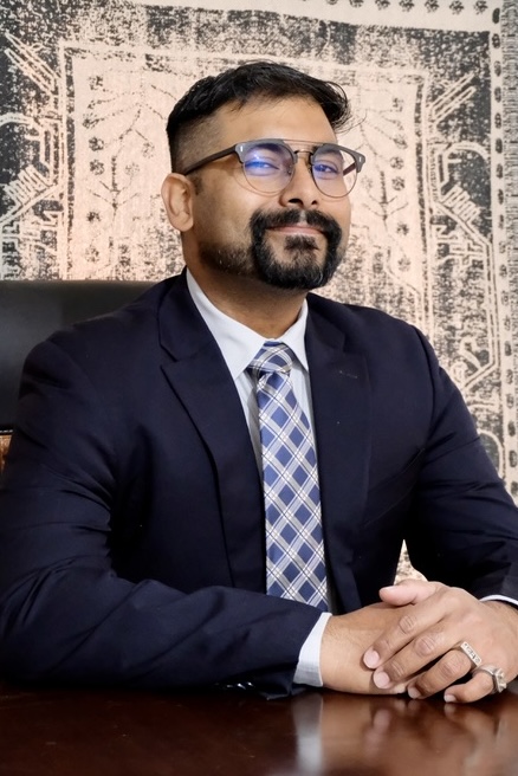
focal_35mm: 40
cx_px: 259
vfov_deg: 48.4
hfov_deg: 33.4
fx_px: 862
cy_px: 388
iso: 3200
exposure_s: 1/8
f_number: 4.5
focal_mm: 26.9
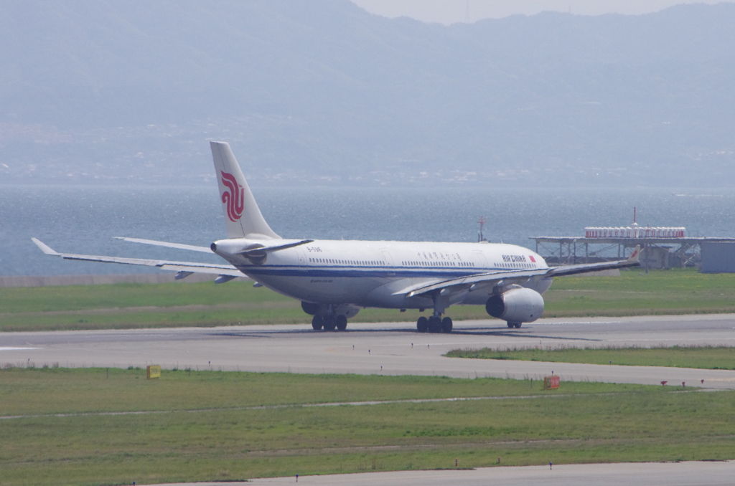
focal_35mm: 450
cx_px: 368
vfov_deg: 3.0
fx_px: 9168
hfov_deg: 4.6
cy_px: 243
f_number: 11
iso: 1600
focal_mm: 300
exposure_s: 1/1250
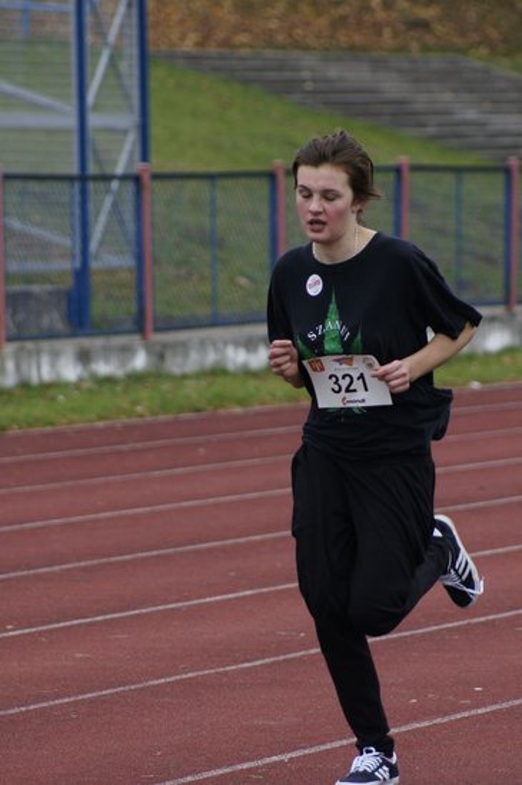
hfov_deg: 4.6
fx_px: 6537
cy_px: 392
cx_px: 261
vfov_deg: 6.9
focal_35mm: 300
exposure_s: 1/800
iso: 800
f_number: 5.6
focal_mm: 200
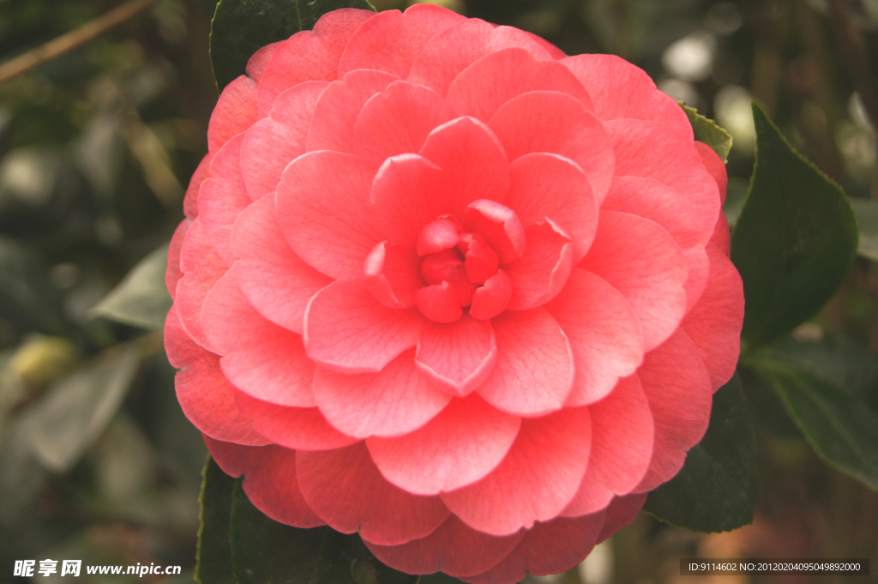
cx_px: 439
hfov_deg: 29.9
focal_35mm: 68
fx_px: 1645
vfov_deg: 20.1
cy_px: 292
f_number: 5.6
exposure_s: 1/80
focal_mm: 45
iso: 200
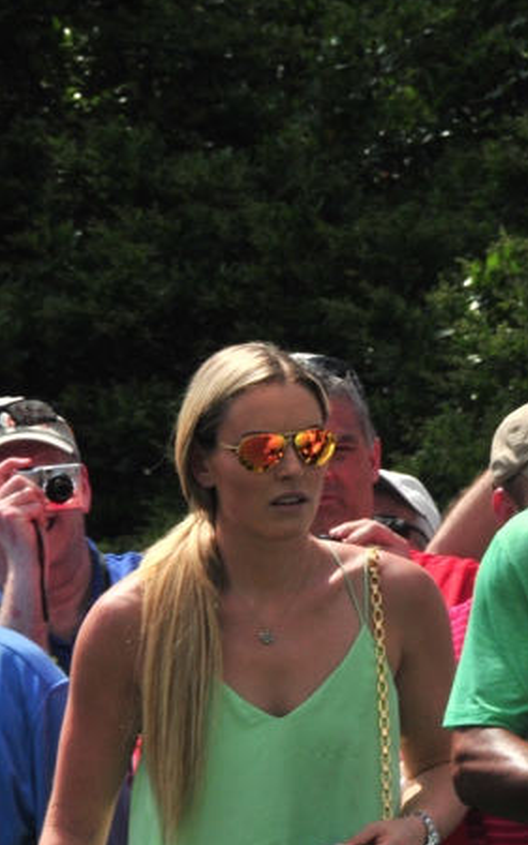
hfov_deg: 1.8
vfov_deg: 2.9
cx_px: 584
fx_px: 16472
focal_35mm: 715
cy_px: 434
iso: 400
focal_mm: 280
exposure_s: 1/125
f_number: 25
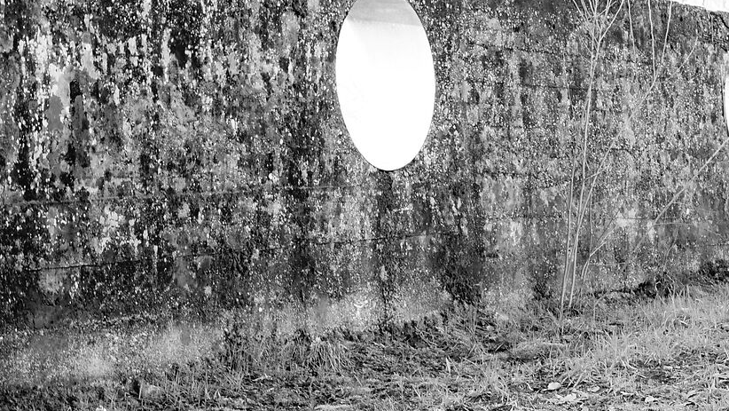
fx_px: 2069
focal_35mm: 107
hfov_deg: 20.0
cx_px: 411
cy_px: 237
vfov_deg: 11.3
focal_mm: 35
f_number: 9
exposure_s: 1/20
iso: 250
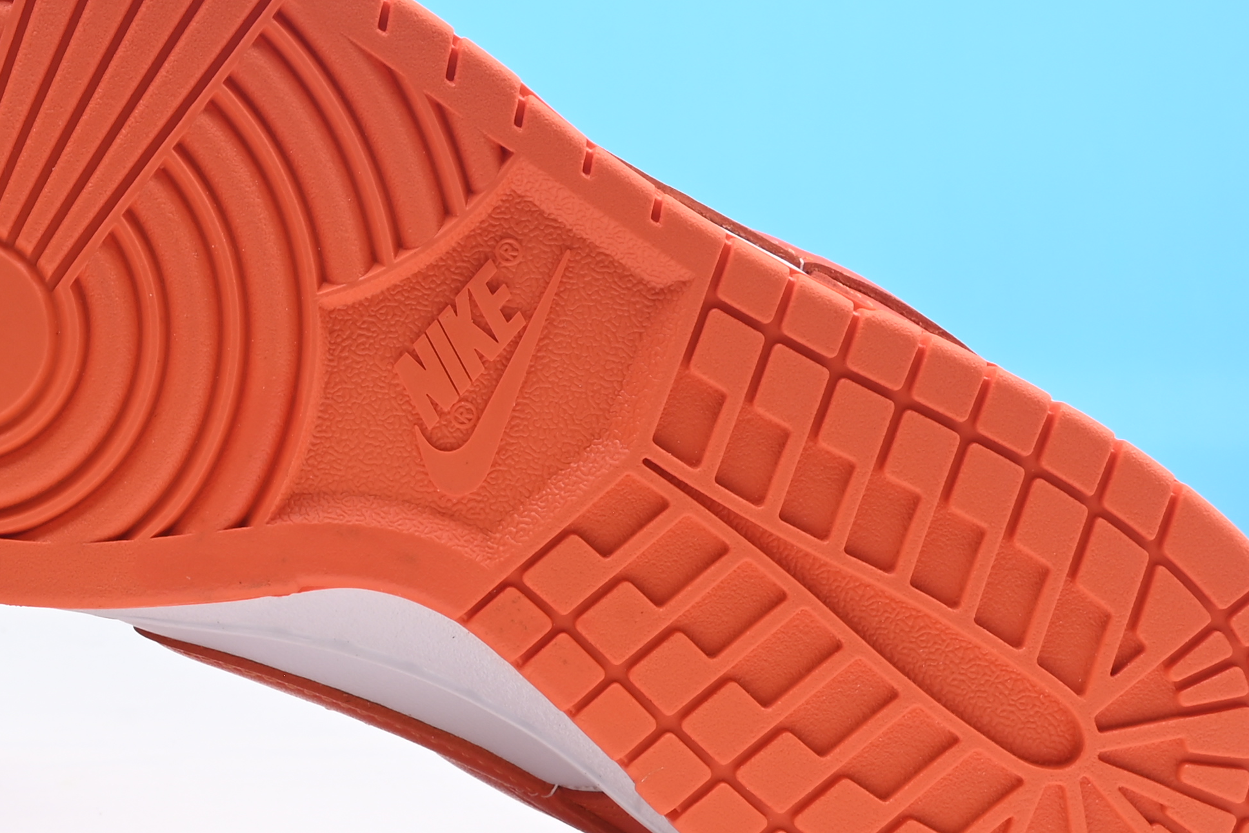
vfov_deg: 11.9
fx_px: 3991
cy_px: 135
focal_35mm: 115
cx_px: 154
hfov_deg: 17.6
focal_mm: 37
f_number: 16
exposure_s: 1/2
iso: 100
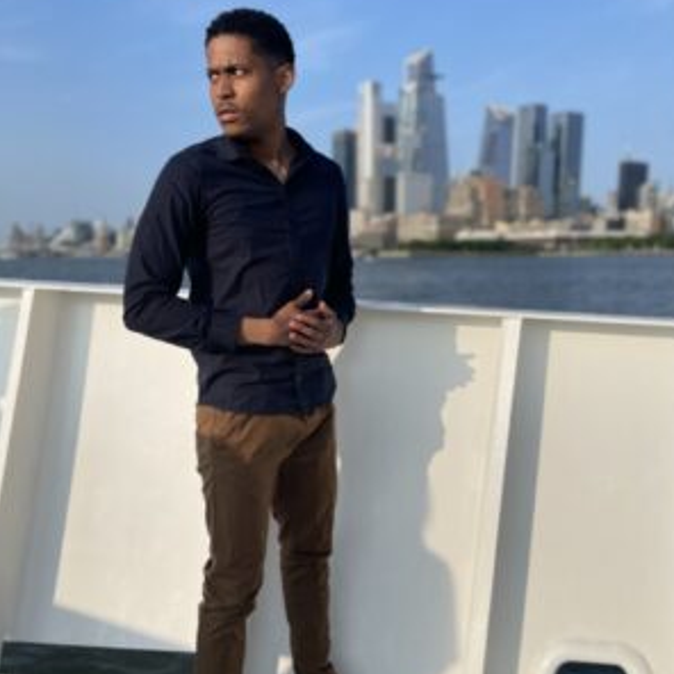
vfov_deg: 52.4
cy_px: 384
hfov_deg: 52.5
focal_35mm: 31
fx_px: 683
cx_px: 339
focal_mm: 4.2
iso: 50
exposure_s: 1/5051
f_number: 1.6
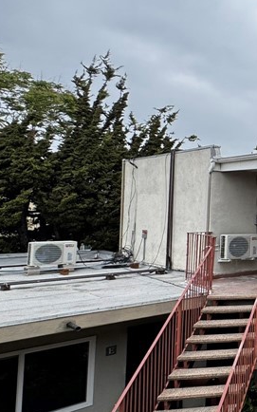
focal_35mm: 35
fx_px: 392
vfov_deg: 55.3
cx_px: 443
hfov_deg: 23.1
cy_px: 204
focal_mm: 2.22
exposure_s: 1/763
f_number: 2.2
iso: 40
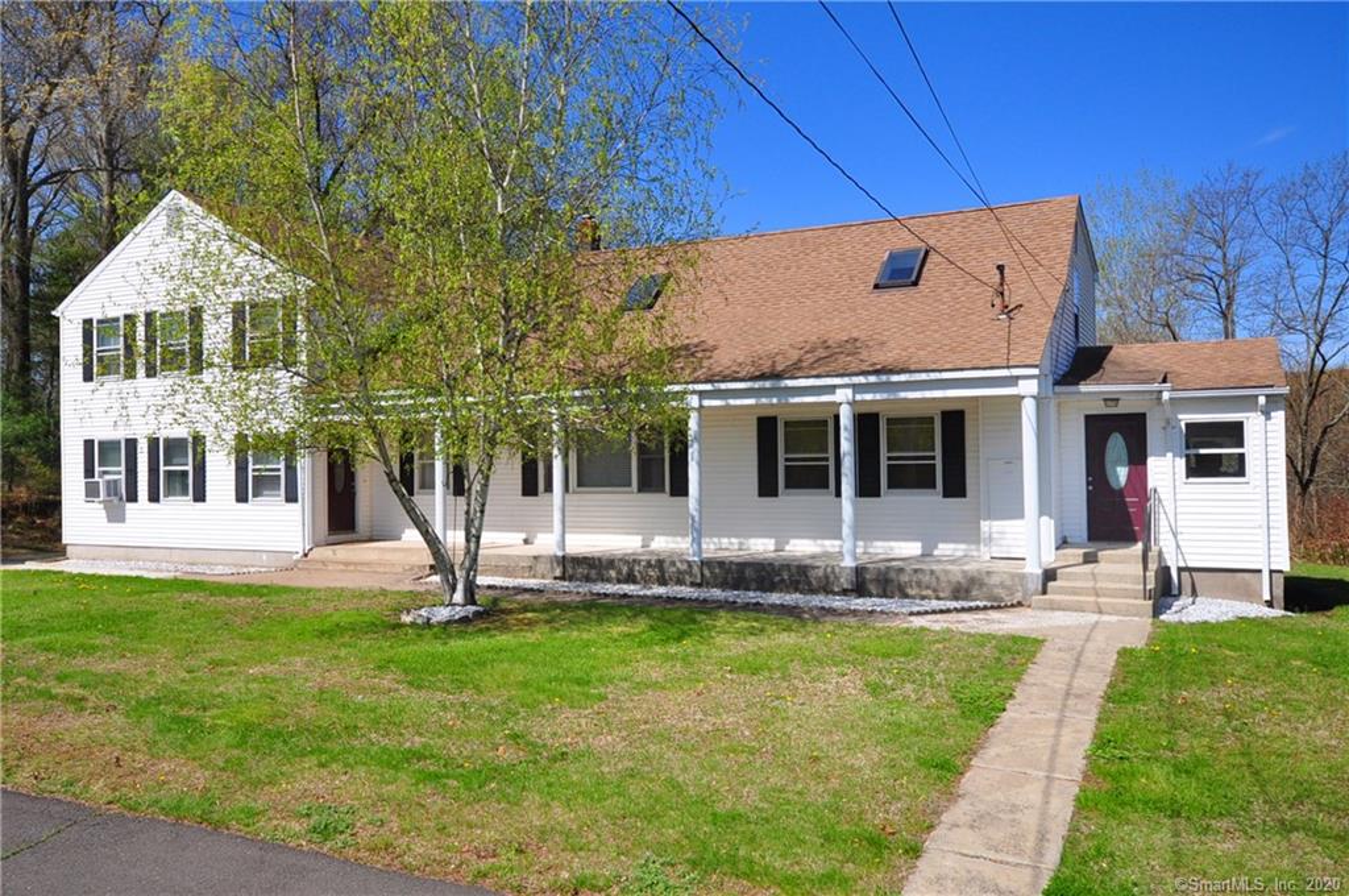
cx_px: 674
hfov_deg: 73.8
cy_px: 448
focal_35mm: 24
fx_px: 898
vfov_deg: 53.0
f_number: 8
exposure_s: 1/1000
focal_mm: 16
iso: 320
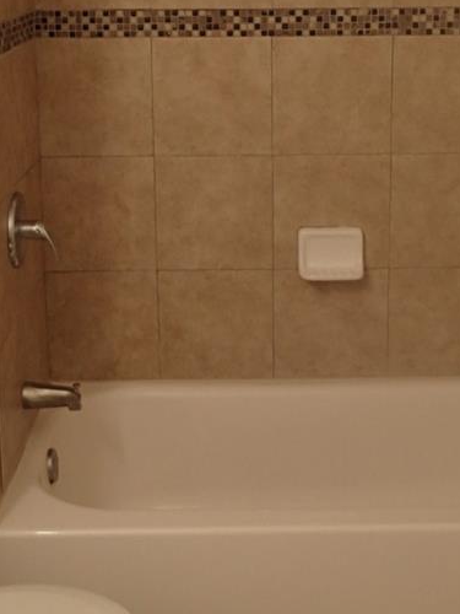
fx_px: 1063
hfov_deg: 24.4
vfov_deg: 31.6
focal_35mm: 60
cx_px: 234
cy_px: 152
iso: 125
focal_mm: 4.5
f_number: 2
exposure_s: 1/60
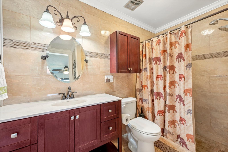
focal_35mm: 15
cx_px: 114
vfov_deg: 77.7
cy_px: 76
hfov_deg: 100.8
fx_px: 94
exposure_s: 1/5
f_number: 8
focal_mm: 14.9
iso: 200
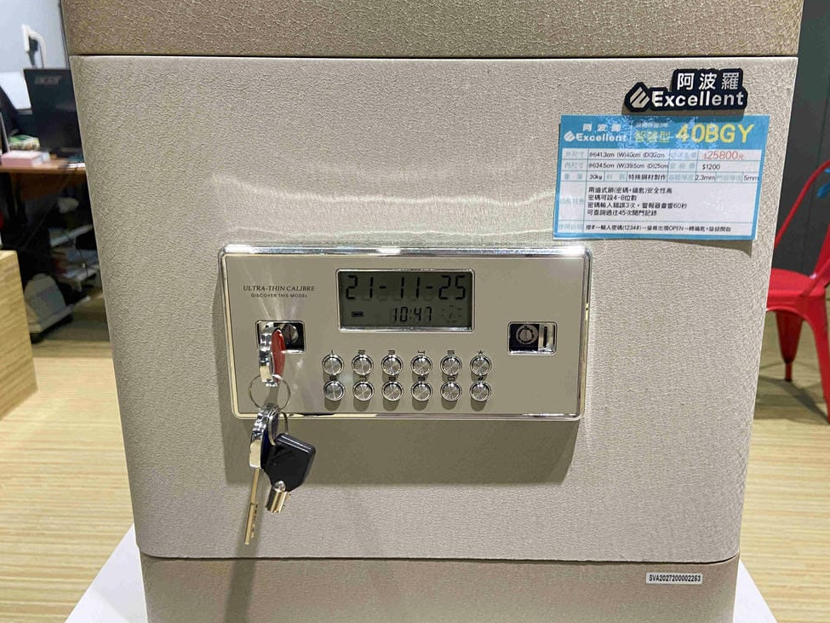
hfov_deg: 56.7
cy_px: 305
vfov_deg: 44.1
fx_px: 767
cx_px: 462
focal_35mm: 32
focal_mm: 4.25
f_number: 1.8
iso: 160
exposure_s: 1/60
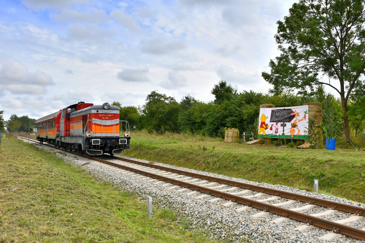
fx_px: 335
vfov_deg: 40.0
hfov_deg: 57.2
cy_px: 122
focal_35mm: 33
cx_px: 182
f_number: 7.1
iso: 160
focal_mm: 22
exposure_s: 1/640
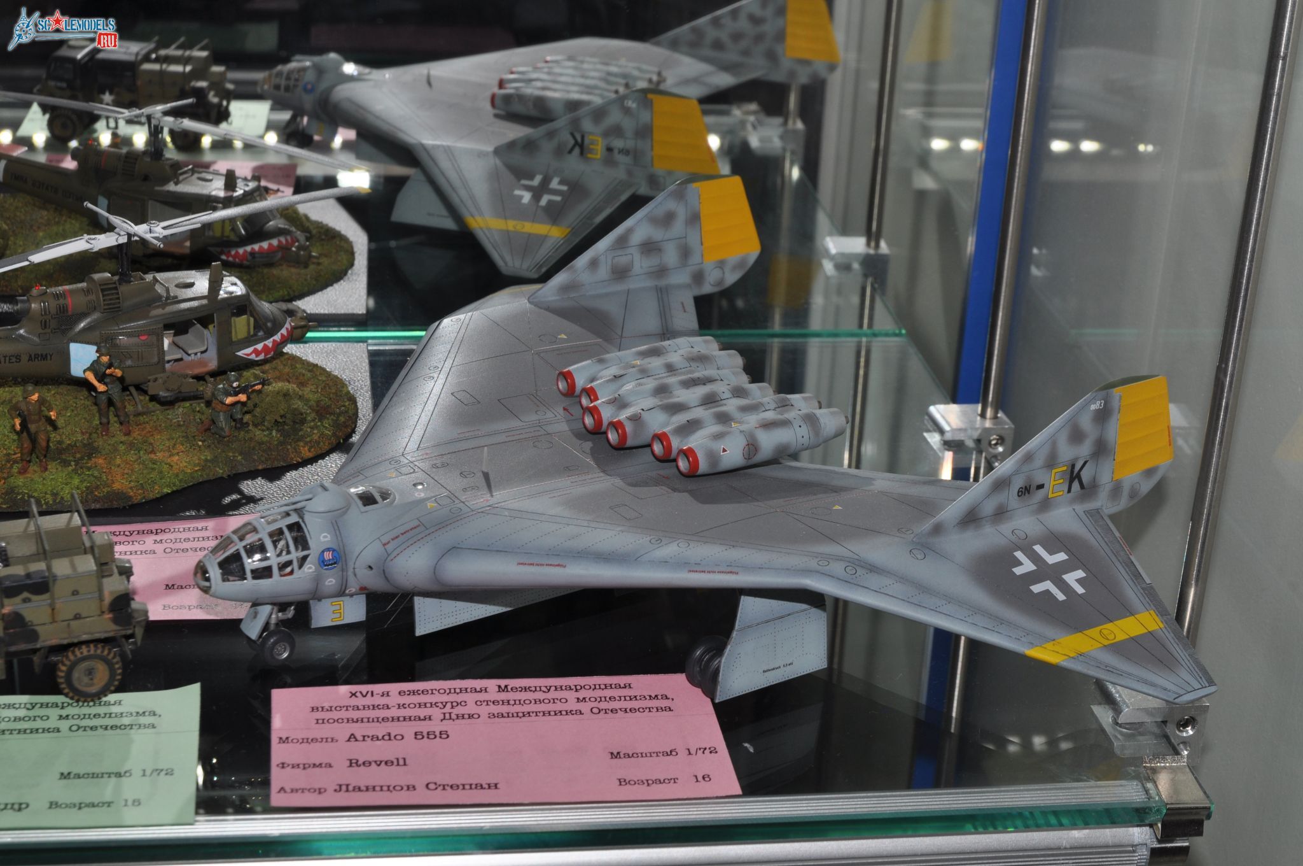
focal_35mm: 60
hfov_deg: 33.4
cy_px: 433
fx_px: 2169
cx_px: 652
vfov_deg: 22.6
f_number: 11
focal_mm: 40
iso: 200
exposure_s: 1/200
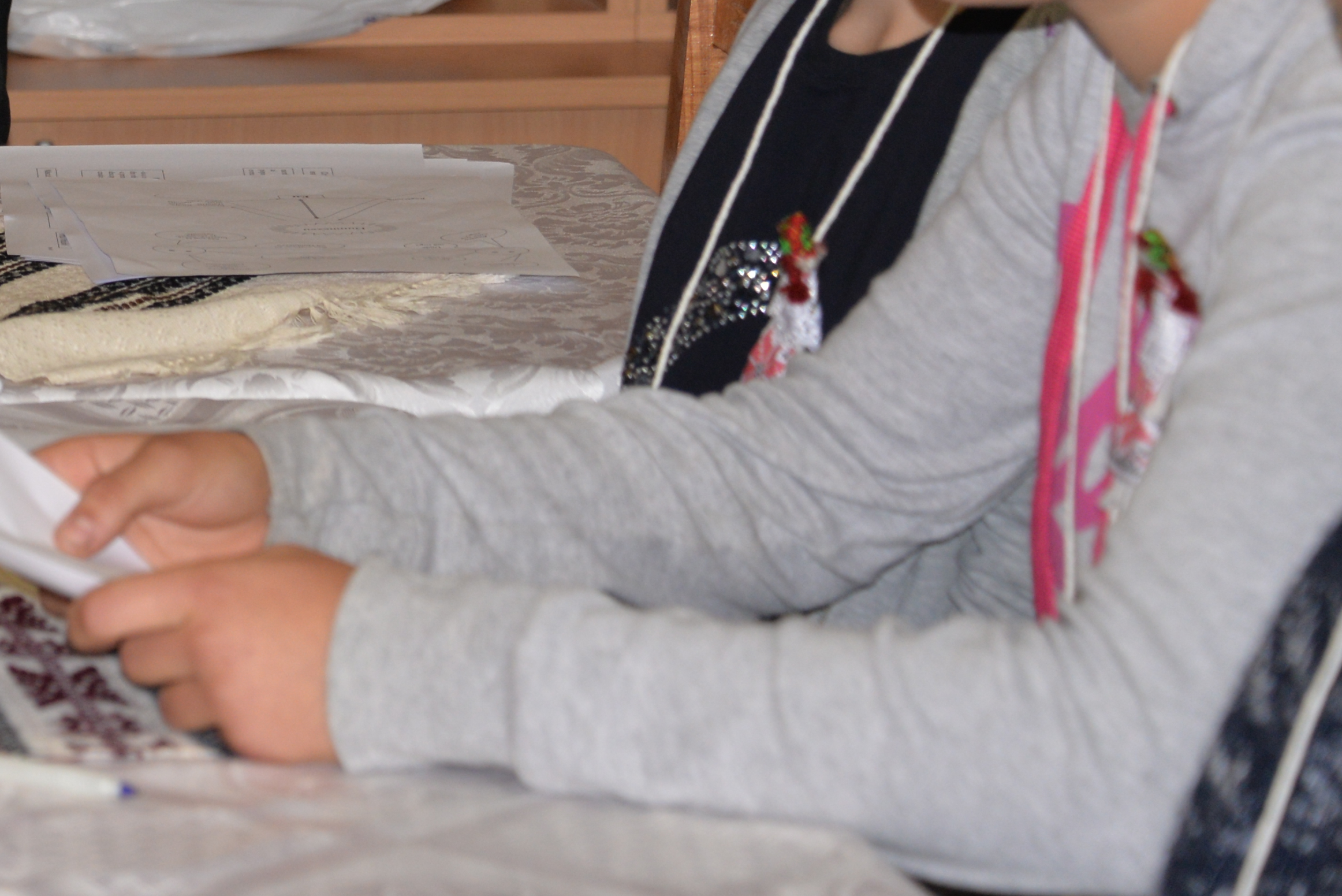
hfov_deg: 8.7
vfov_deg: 5.9
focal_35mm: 233
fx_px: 8688
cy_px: -183
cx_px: -362
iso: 800
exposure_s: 1/60
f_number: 5.3
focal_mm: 90
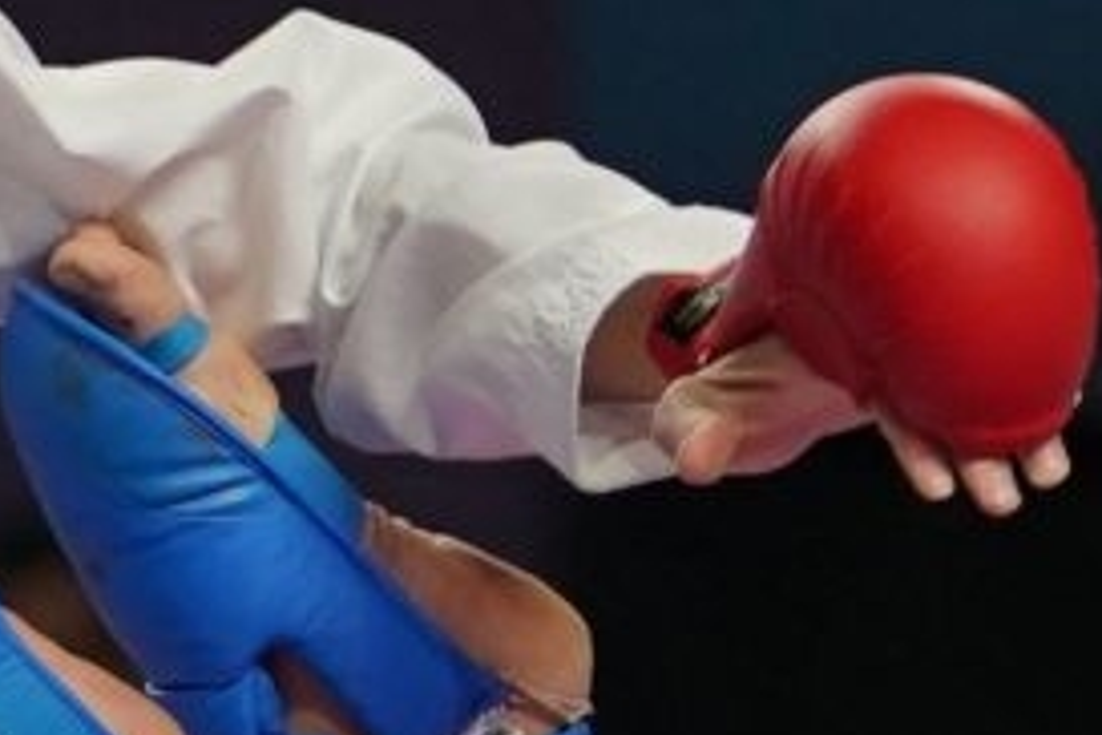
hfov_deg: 1.7
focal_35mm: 1187
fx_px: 36333
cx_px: -743
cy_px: 1442
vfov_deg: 1.2
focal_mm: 120
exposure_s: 1/1000
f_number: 2.8
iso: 1000
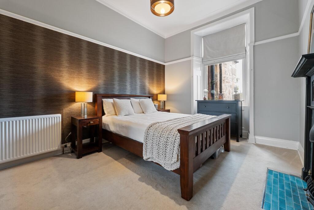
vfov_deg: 81.2
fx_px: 122
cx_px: 157
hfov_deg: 104.2
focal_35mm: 14
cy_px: 105
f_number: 8
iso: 640
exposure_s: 1/1.25
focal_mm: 14
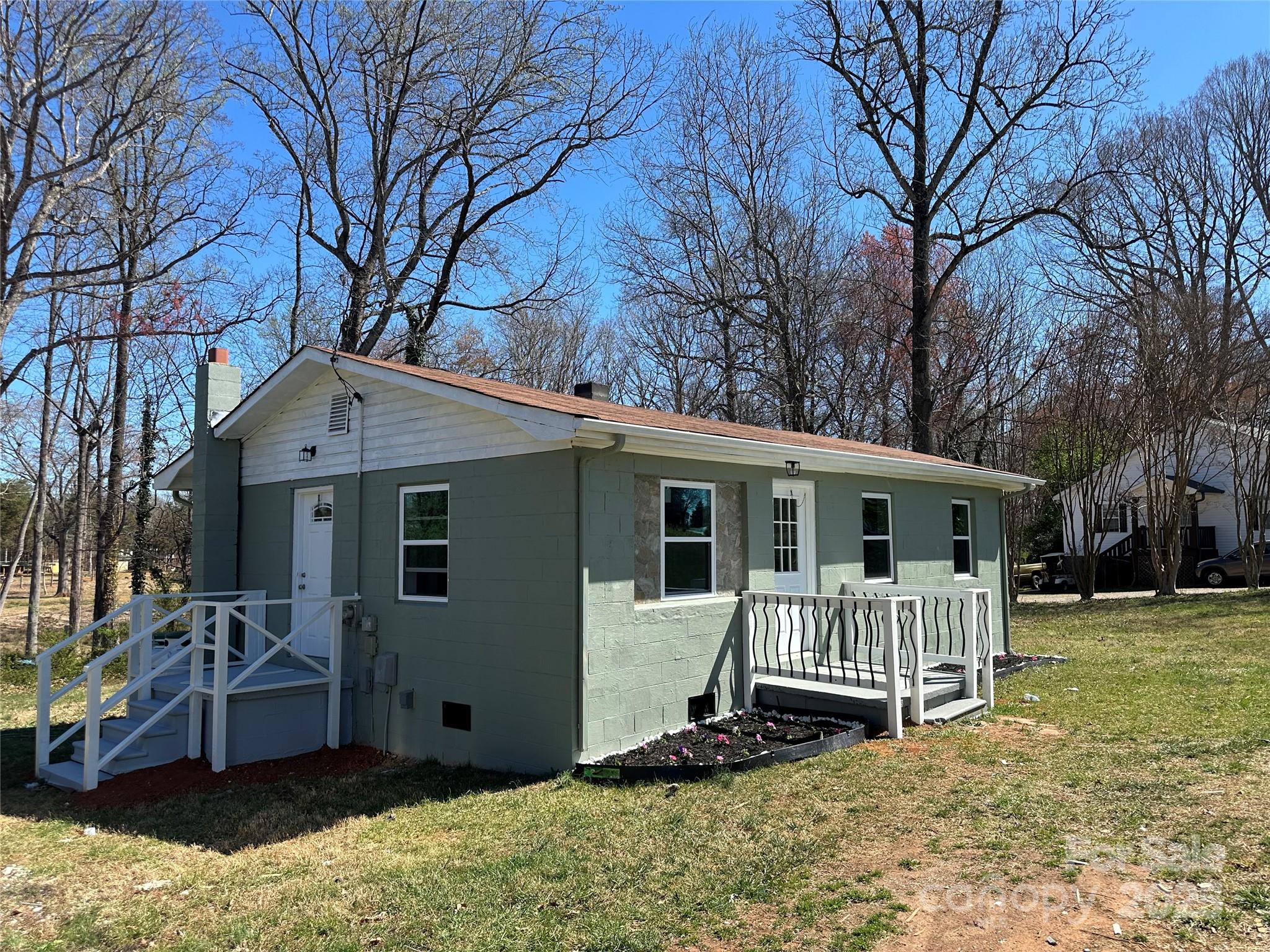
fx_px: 881
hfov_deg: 71.6
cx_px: 635
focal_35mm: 24
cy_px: 476
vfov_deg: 56.8
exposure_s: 1/2732
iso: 80
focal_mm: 6.86
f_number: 1.78
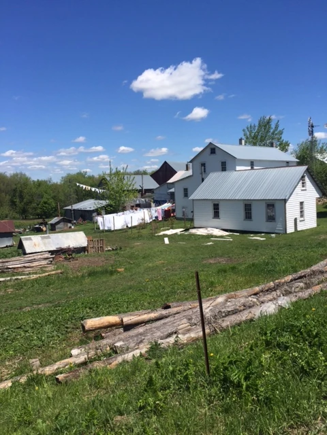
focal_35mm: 29
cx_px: 164
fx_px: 365
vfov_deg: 61.7
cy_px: 218
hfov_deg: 48.2
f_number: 2.2
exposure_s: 1/2825
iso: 32
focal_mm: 4.15
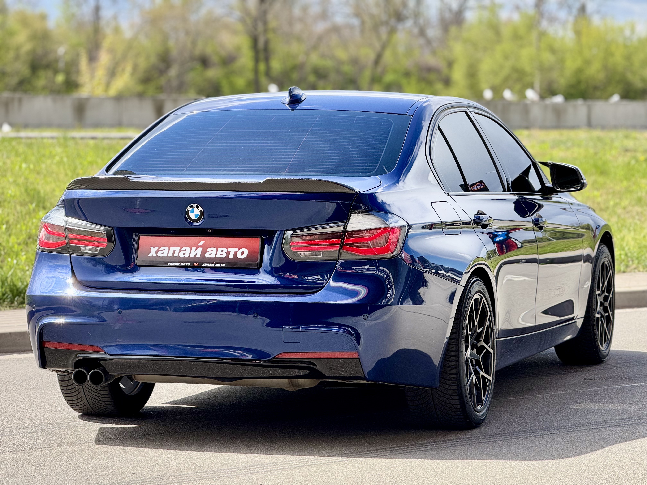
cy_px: 242
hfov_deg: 16.4
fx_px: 2243
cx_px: 324
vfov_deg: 12.3
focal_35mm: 120
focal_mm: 15.66
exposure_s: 1/596
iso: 50
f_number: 2.8
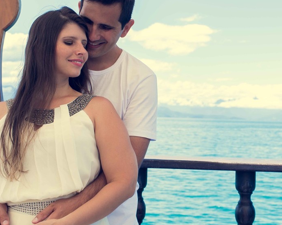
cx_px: 182
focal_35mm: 57
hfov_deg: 32.8
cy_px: 103
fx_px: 476
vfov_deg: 26.7
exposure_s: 1/200
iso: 100
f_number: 5.6
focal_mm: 35
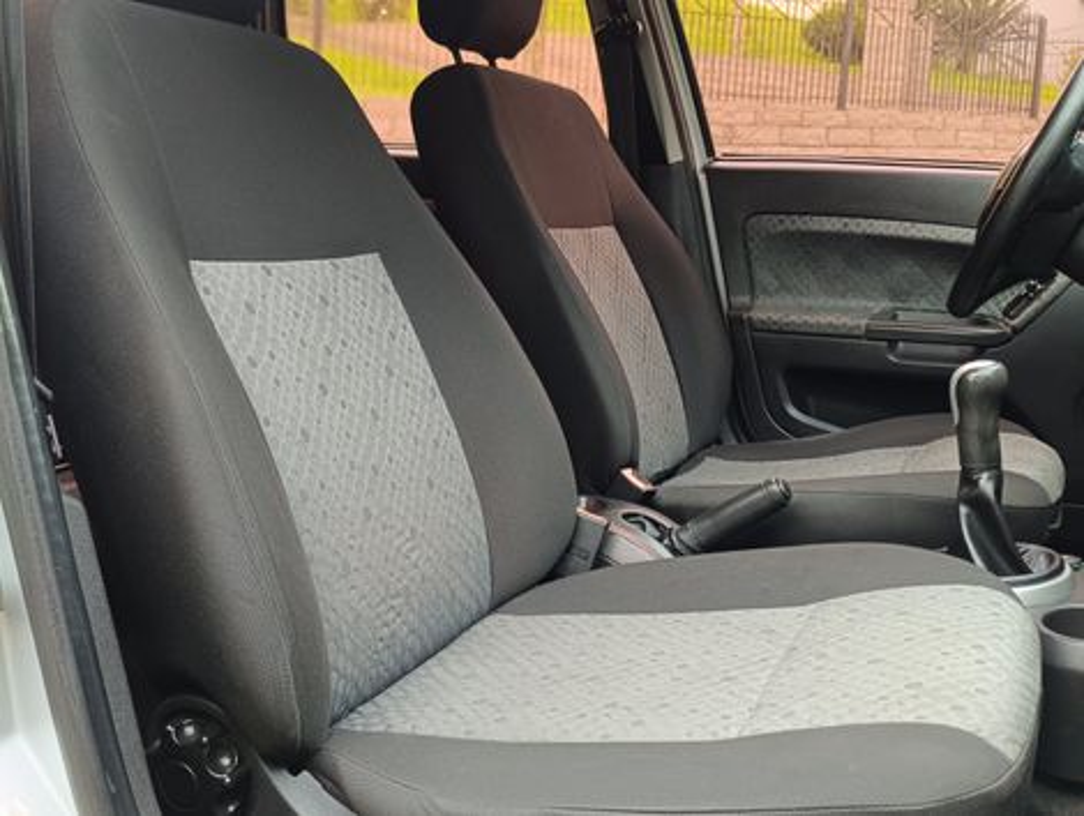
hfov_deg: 67.2
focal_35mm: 26
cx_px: 542
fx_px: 815
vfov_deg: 53.2
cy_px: 408
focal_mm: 4.94
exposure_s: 1/121
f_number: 1.5
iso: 489
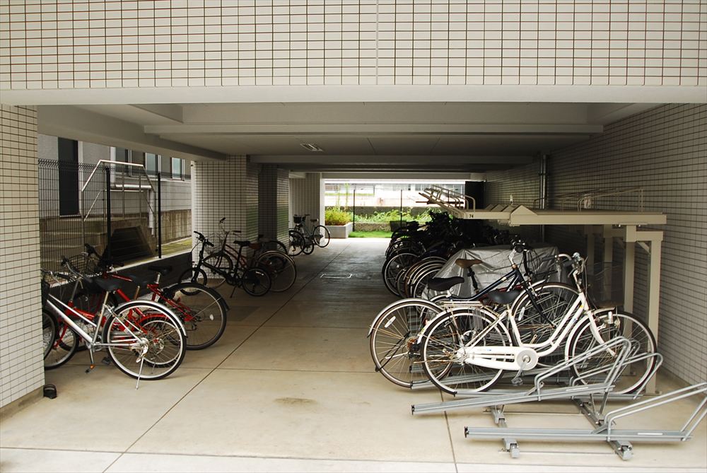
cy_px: 236
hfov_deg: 59.4
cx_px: 354
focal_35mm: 32
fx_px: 619
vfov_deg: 41.8
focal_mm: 21
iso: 100
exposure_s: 1/30
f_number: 4.5
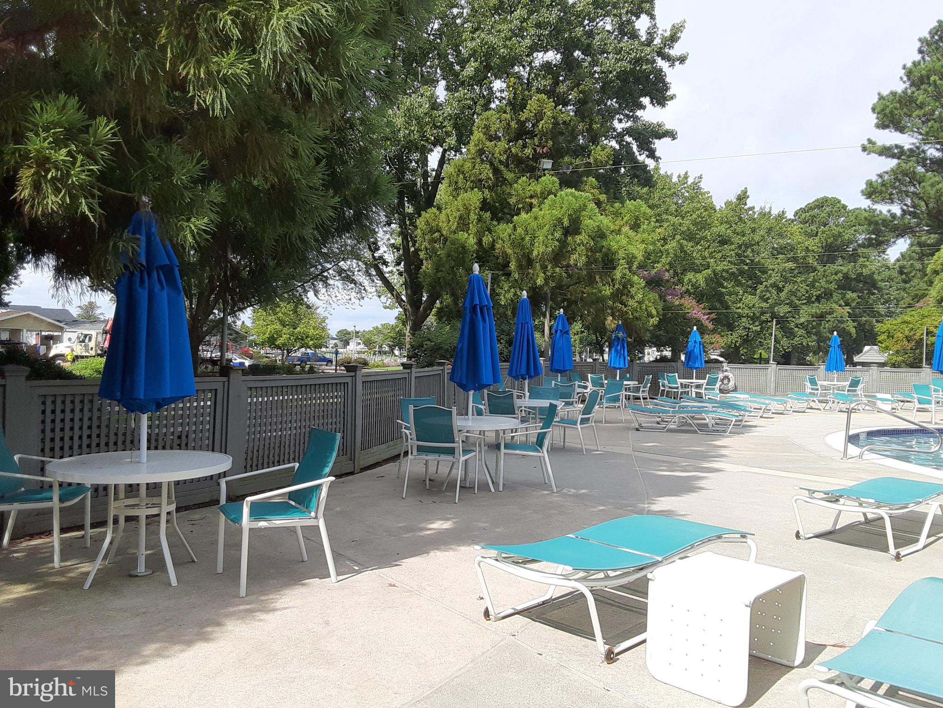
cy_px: 354
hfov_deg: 65.3
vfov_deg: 51.4
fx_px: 736
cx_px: 472
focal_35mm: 27
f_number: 1.9
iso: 40
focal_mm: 2.91
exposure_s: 1/1453
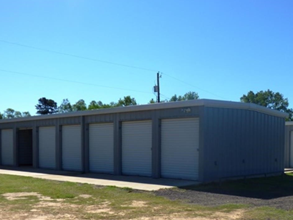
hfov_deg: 43.6
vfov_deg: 33.0
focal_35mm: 43
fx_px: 364
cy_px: 161
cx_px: 179
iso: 100
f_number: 3.2
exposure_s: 1/1600
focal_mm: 5.04
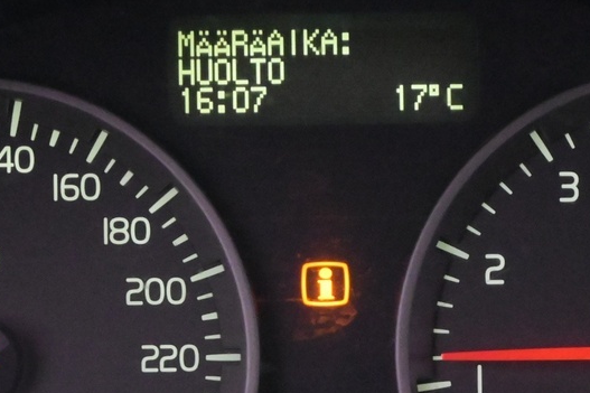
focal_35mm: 166
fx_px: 2720
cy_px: 296
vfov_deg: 8.3
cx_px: 320
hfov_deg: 12.4
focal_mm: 36
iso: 6400
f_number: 5.3
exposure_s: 1/60
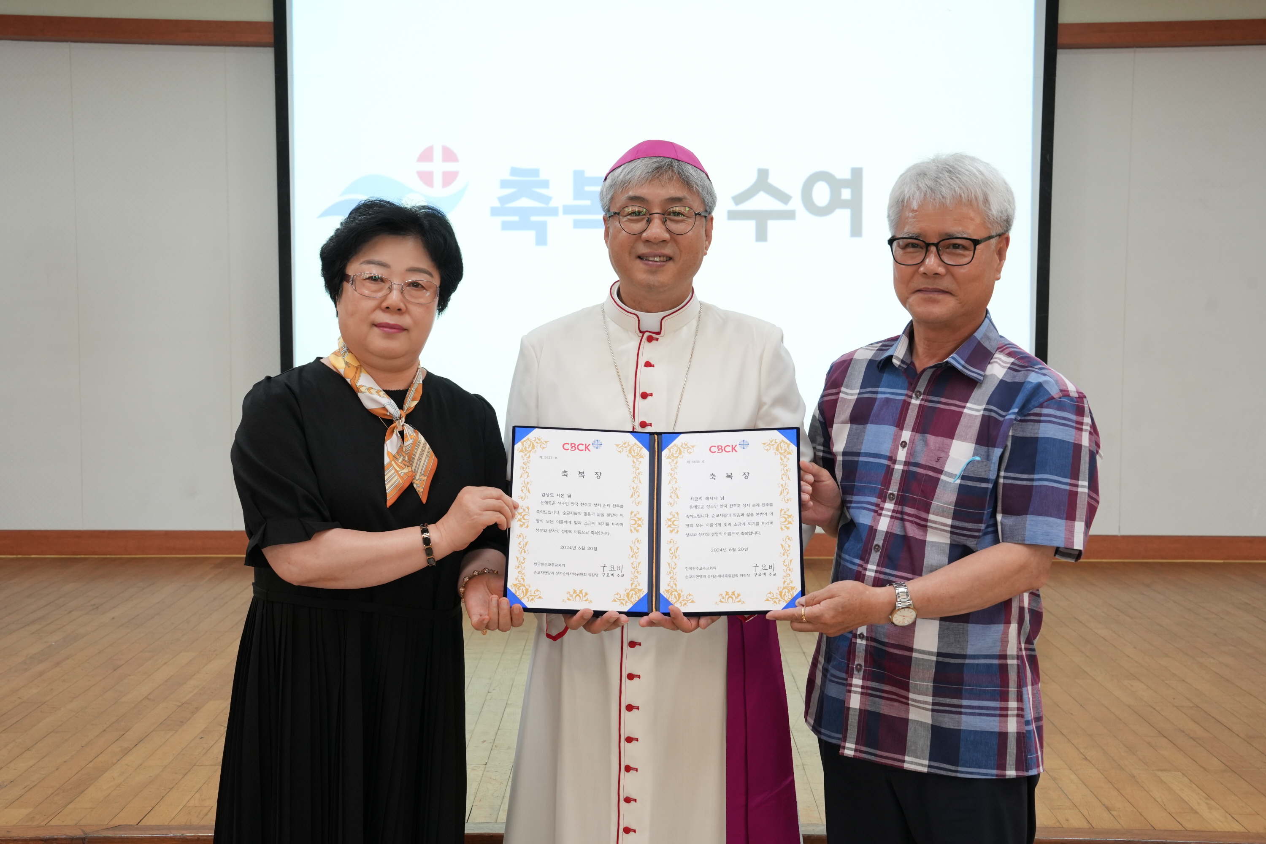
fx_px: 1653
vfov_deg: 28.6
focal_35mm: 47
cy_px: 422
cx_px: 633
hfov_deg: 41.9
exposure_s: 1/40
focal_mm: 47
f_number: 8
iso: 1250
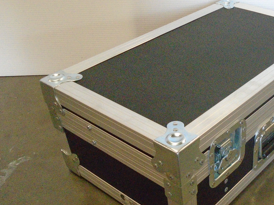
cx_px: 227
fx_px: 380
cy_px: 128
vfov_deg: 30.1
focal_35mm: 48
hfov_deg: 37.9
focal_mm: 4.6
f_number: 3.2
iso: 800
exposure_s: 1/125
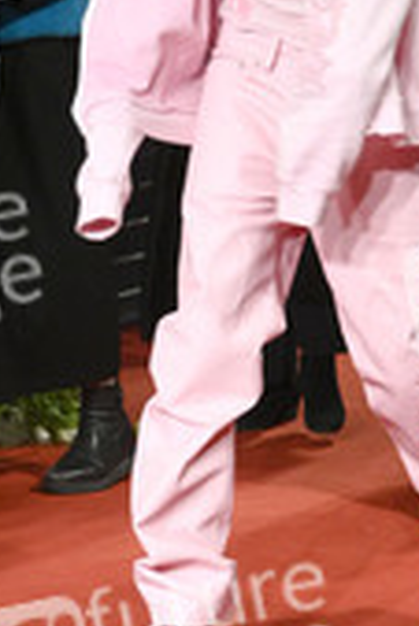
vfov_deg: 12.0
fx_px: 2962
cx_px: 256
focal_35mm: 170
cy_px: 96
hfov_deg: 8.1
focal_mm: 72
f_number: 6.3
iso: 5000
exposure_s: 1/200
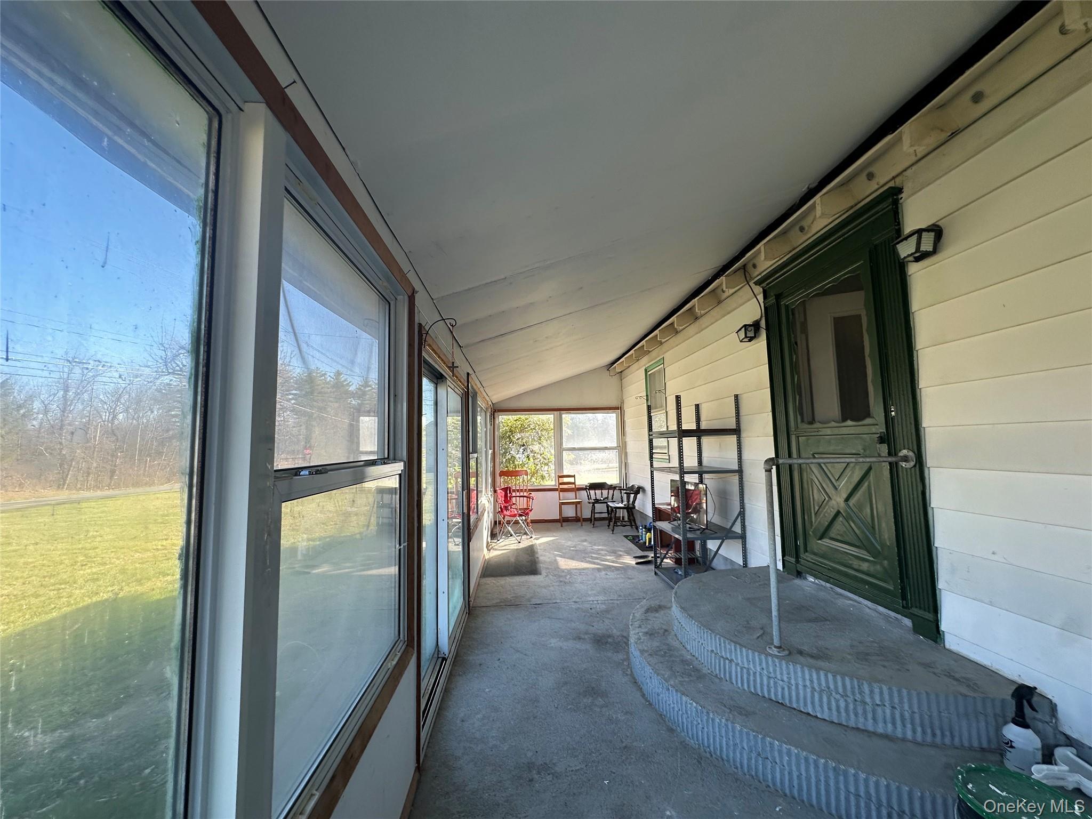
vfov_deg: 85.7
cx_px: 546
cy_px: 410
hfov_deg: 102.1
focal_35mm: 14
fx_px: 442
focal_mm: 2.22
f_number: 2.2
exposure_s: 1/107
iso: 40
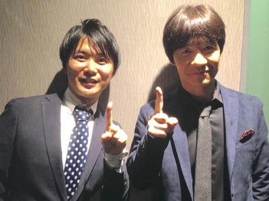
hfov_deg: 55.4
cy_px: 100
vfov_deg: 42.9
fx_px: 256
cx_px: 134
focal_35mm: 33
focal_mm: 4.12
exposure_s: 1/15
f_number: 2.4
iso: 400
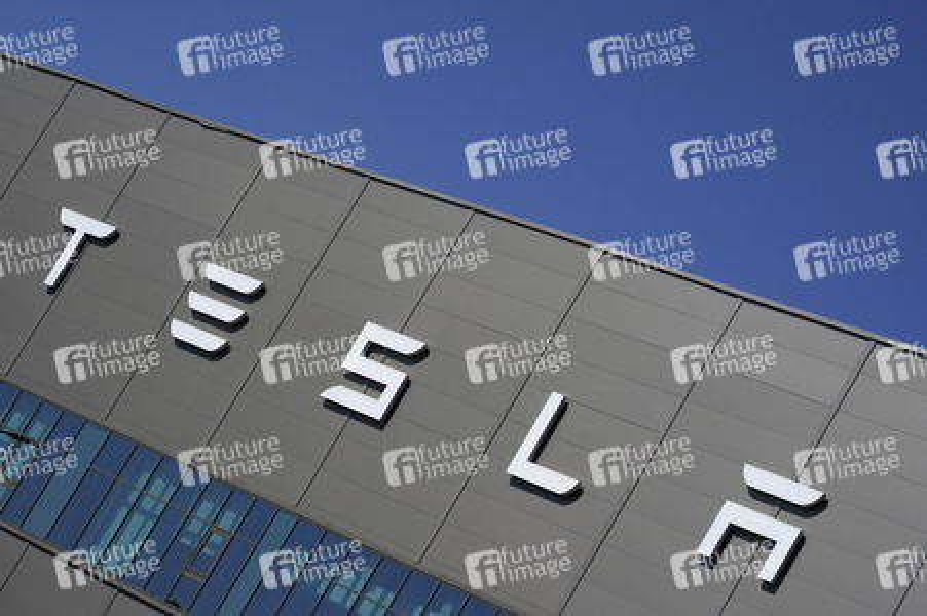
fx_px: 2985
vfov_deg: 11.8
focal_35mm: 116
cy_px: 308
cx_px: 464
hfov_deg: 17.7
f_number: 8
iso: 100
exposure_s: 1/1000
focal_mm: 116
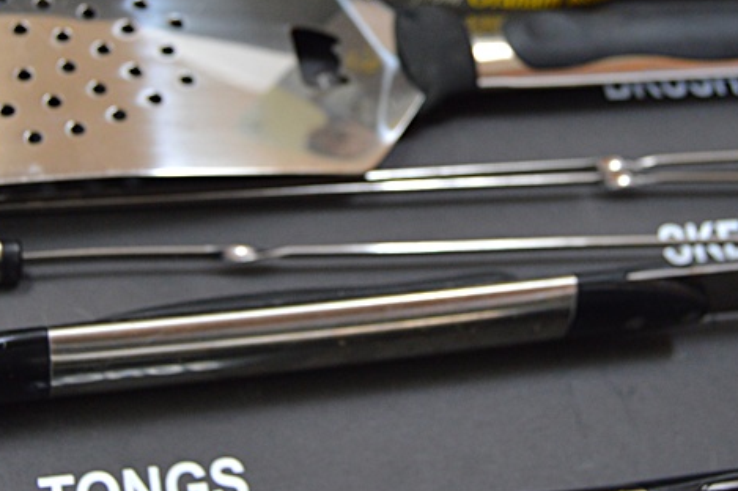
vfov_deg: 21.0
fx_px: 1311
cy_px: 113
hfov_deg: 31.4
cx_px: 338
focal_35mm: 64
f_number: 3.5
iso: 640
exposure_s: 1/60
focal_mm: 20
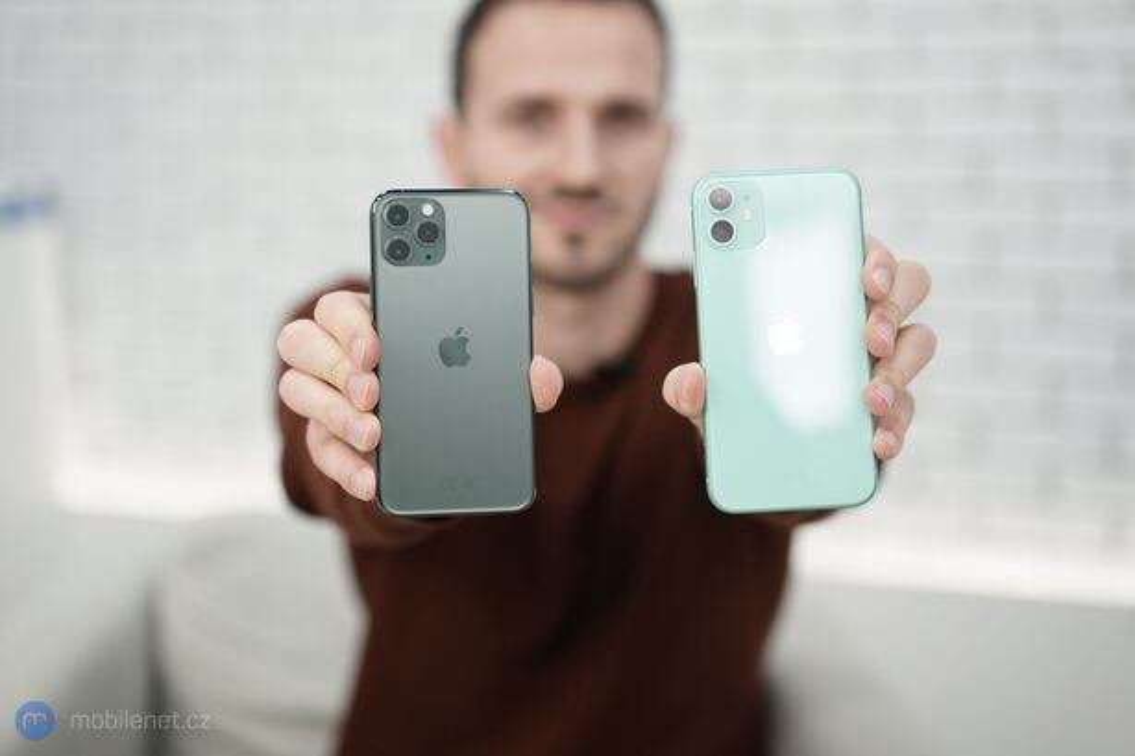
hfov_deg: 36.3
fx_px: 1733
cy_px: 378
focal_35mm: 55
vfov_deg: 24.6
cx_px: 568
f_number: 2.2
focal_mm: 55
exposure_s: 1/250
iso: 320
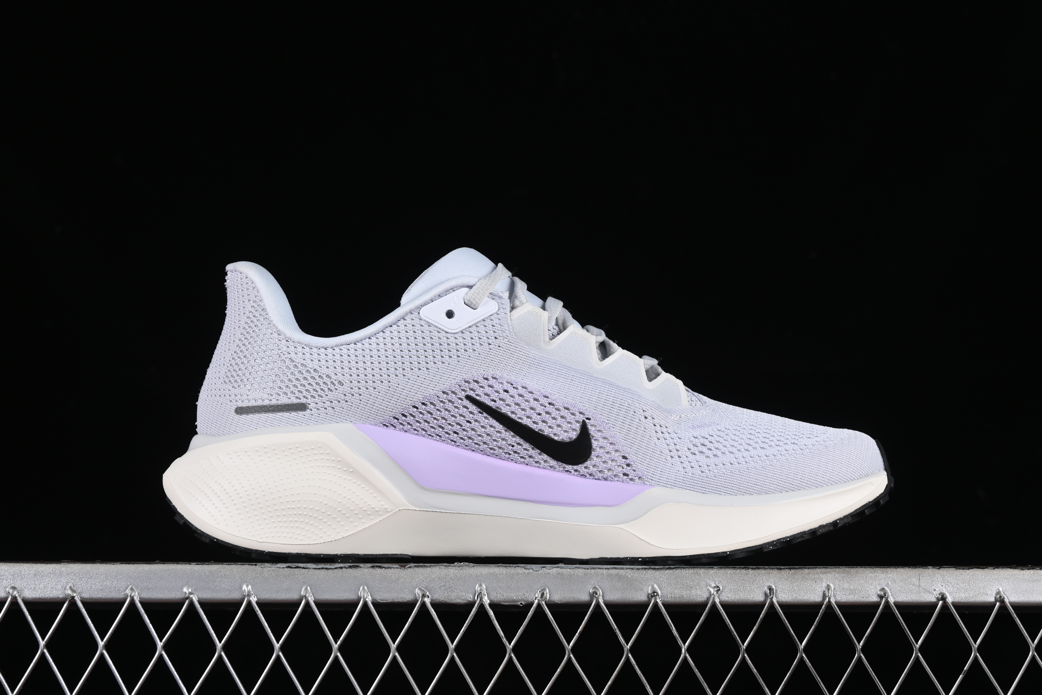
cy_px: 348
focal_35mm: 75
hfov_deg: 27.0
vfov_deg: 18.2
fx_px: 2171
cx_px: 521
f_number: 8
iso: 160
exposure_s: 1/80
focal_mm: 50
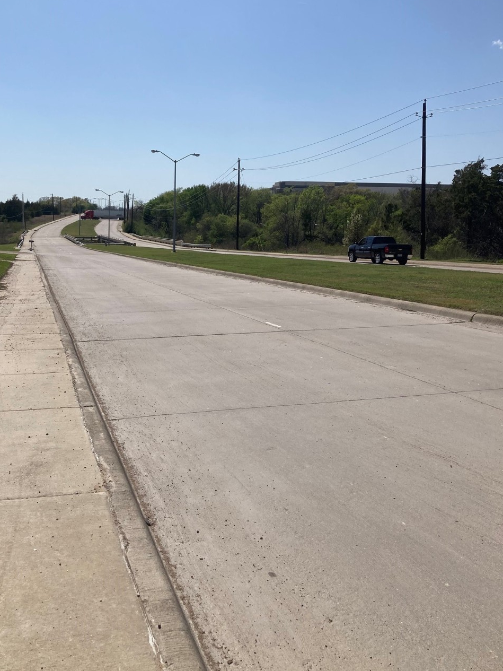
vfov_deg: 53.8
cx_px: 202
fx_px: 659
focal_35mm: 34
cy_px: 298
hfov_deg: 41.6
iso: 25
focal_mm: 3.99
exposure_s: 1/5405
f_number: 1.8
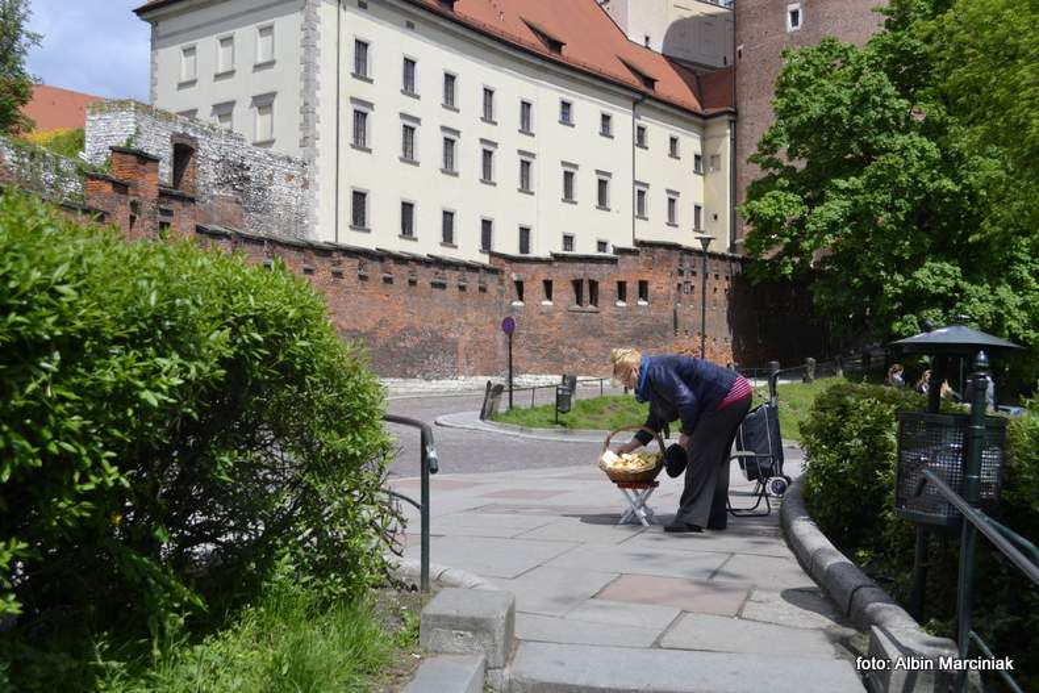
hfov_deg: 49.5
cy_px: 346
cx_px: 520
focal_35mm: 39
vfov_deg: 34.2
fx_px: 1126
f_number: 6.3
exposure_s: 1/1600
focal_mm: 26
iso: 400
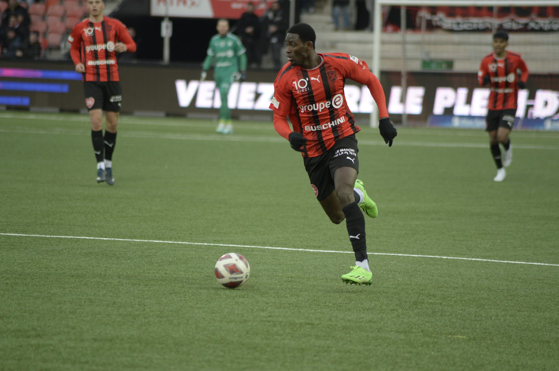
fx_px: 4653
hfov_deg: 6.9
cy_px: 186
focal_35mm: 300
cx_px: 280
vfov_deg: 4.6
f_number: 5.6
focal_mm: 300
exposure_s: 1/640
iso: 2500
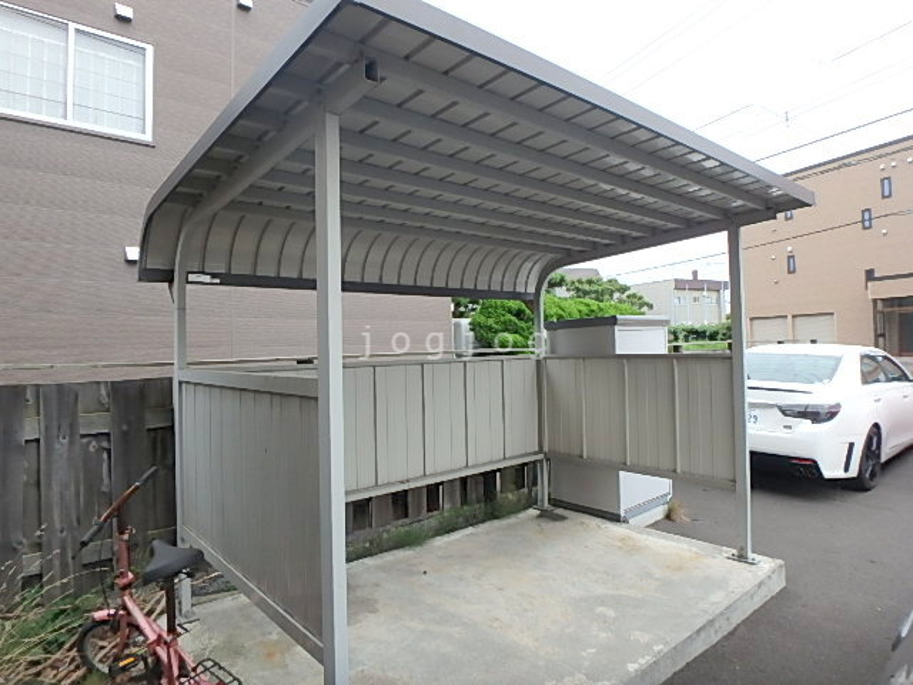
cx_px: 456
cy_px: 342
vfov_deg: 63.4
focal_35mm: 21
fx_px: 554
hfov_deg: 79.0
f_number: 3.5
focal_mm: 3.7
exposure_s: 1/50
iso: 200
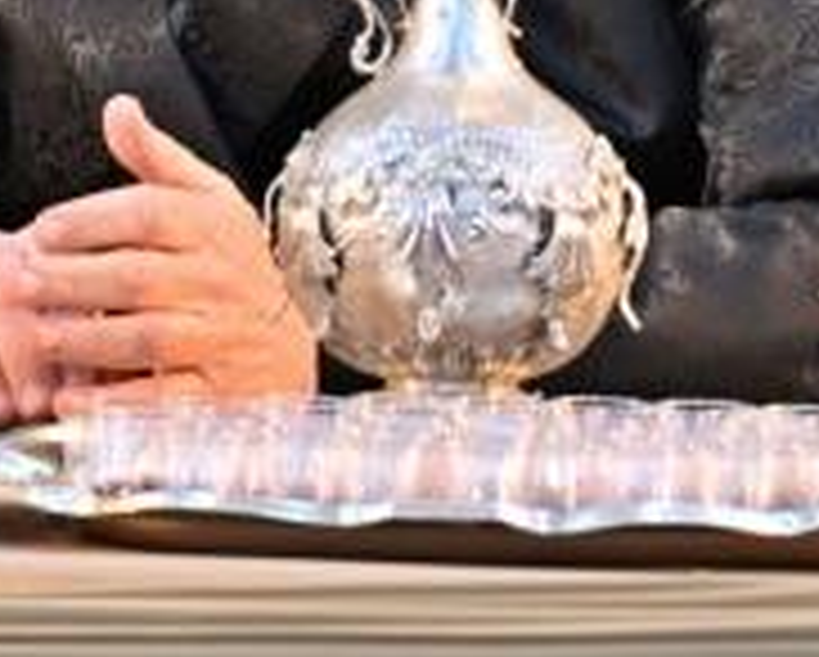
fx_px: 23028
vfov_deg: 1.6
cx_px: -432
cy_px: -497
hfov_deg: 2.0
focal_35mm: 949
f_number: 4
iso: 800
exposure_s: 1/160
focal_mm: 120
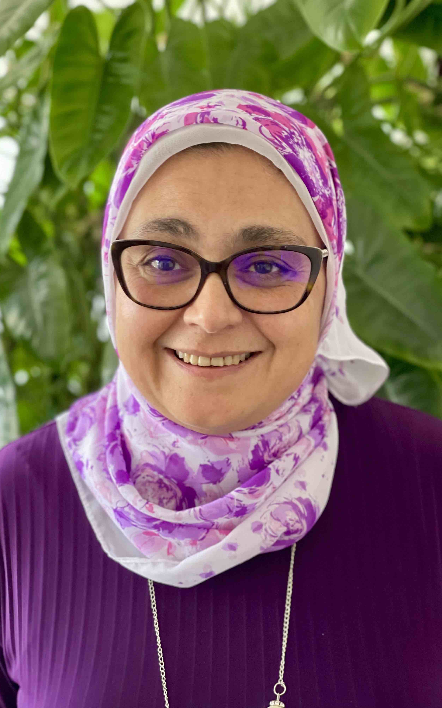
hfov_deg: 19.1
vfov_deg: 30.2
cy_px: 354
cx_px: 179
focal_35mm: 68
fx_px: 1311
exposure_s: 1/37
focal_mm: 7.5
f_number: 2.2
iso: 400
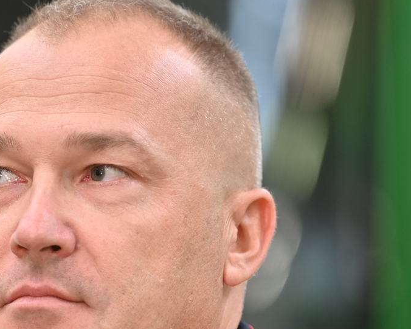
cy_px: 275
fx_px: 4927
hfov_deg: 4.8
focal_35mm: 405
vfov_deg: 3.8
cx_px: 115
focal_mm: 180
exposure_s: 1/60
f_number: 2.8
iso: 320
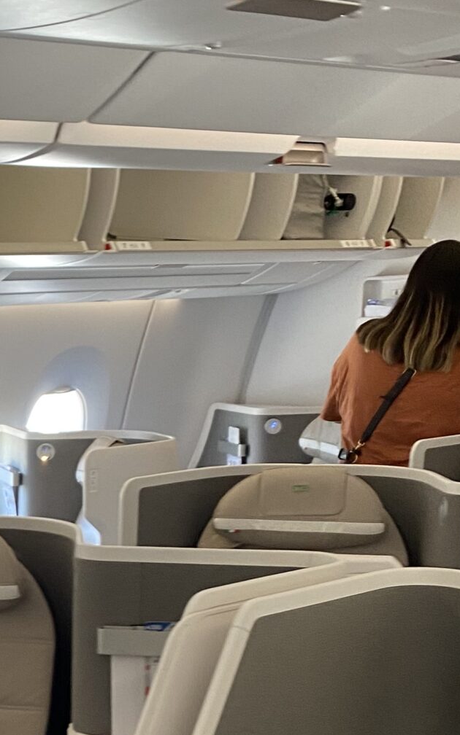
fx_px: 1404
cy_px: 745
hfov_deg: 17.3
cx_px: -164
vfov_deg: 27.6
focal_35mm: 70
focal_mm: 4.25
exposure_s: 1/54
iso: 100
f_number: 1.8
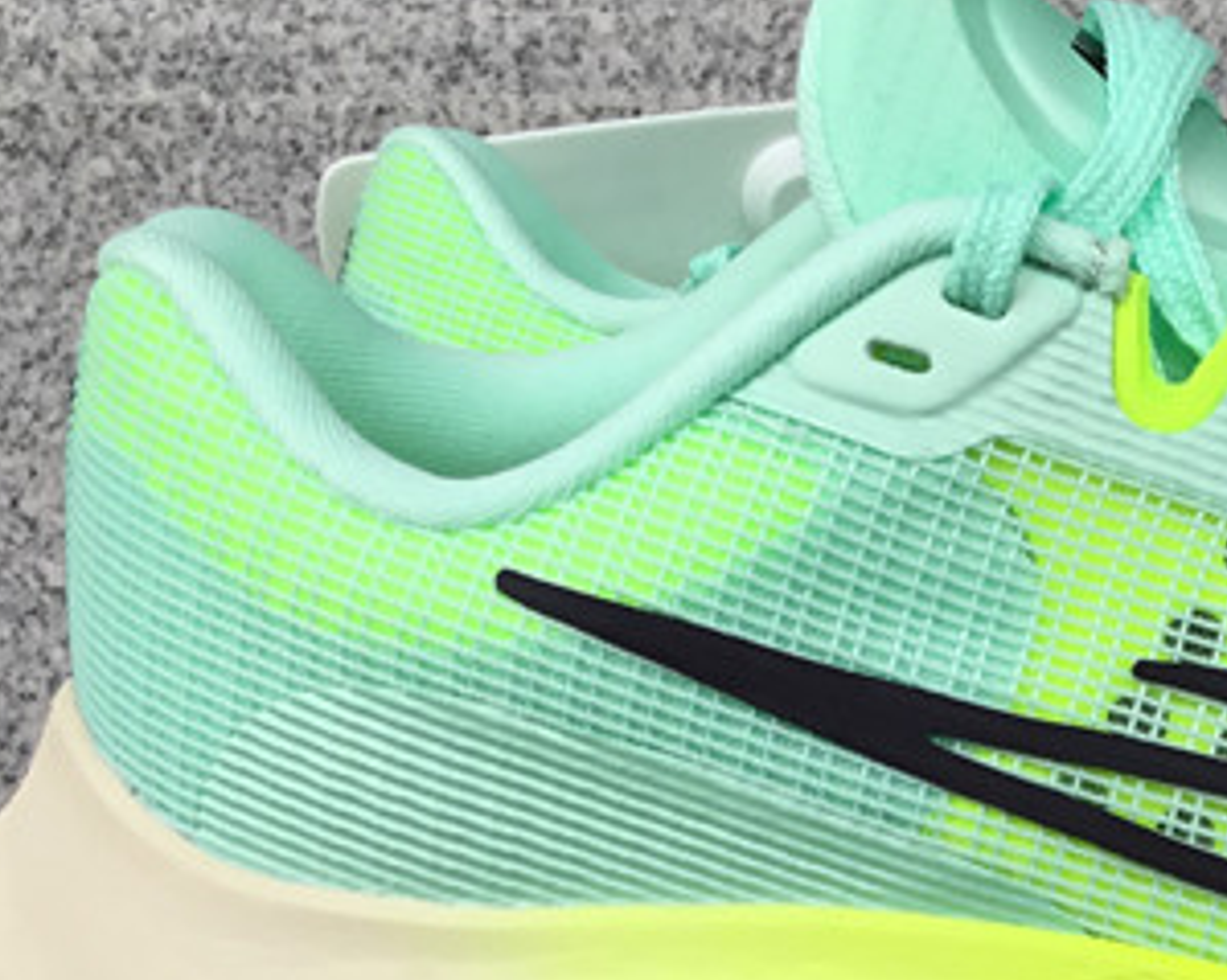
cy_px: 1171
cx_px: 1256
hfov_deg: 20.3
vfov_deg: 16.2
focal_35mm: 91
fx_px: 3304
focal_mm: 3.3
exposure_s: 1/132
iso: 25
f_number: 2.4
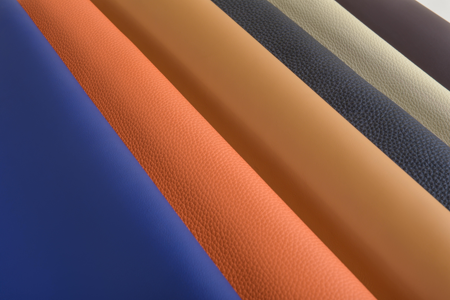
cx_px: 225
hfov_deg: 33.9
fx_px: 737
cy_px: 152
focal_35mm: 59
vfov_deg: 23.0
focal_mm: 58
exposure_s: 1/125
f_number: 16
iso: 200
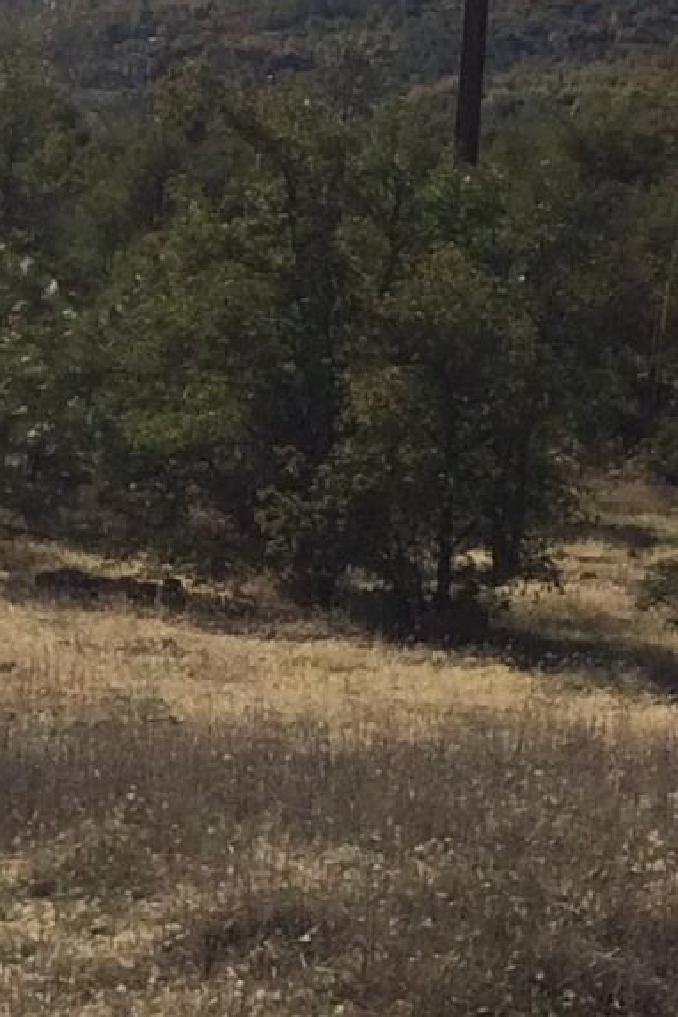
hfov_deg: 8.3
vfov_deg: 13.0
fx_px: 4463
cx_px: -577
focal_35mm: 158
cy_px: 518
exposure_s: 1/4115
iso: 32
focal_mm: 4.15
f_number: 2.2
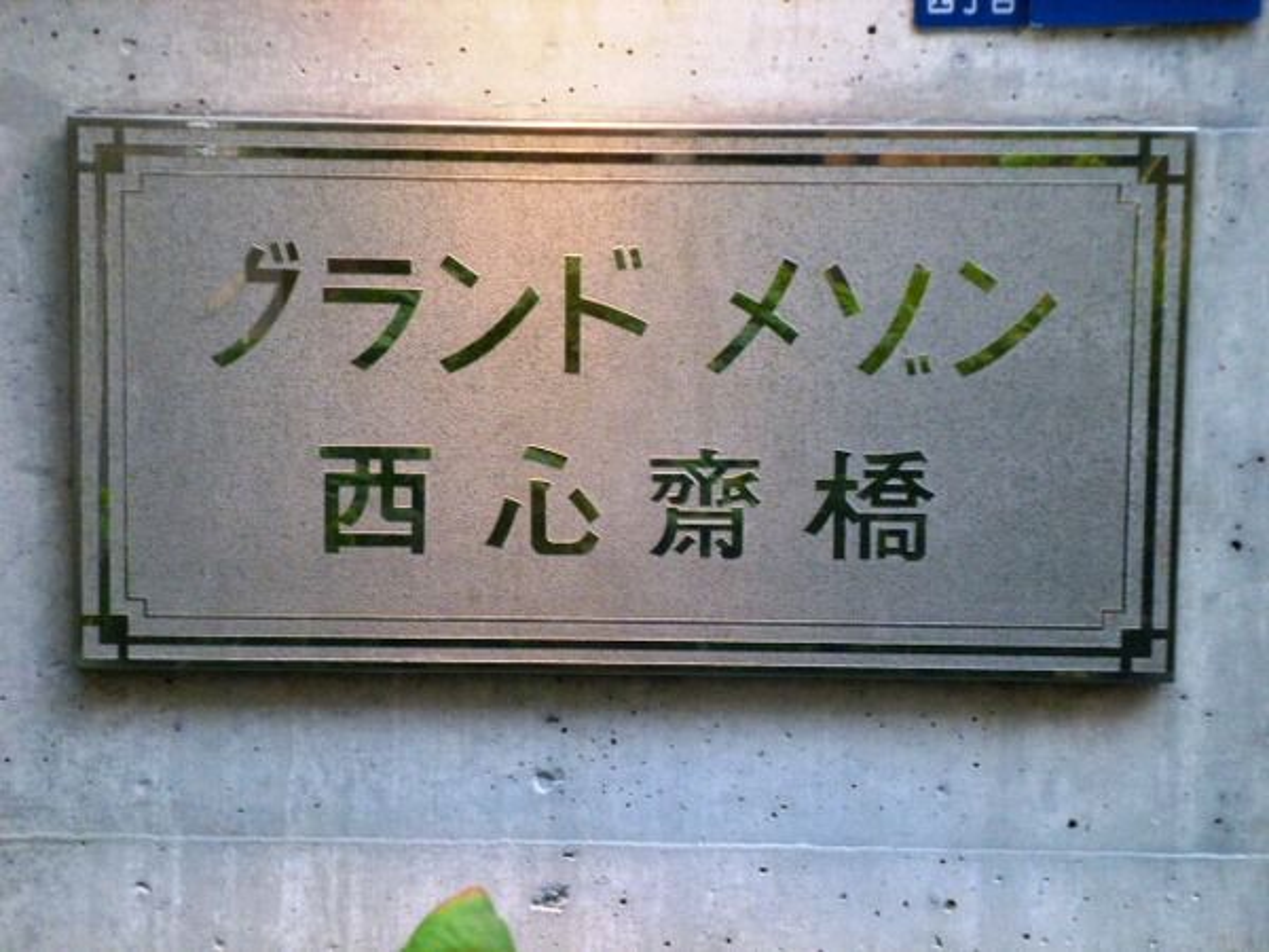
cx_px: 634
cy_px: 476
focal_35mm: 120
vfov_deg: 12.3
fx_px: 4399
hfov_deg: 16.4
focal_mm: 21.5
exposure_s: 1/60
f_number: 5.9
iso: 400
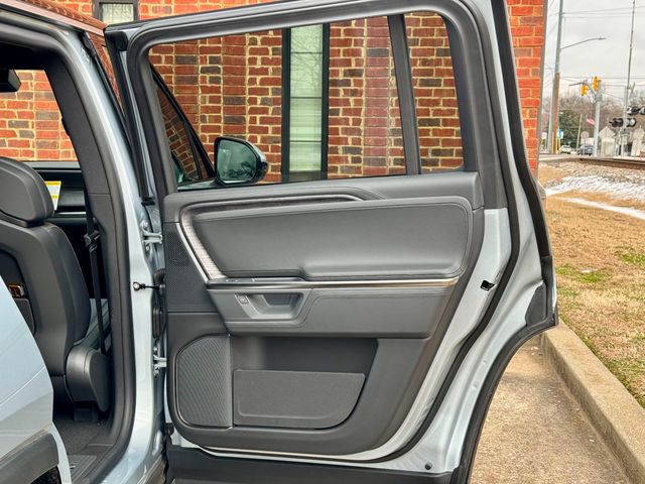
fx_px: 894
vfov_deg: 30.3
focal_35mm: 48
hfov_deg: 39.7
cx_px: 322
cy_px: 242
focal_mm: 6.76
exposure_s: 1/604
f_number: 1.78
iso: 64
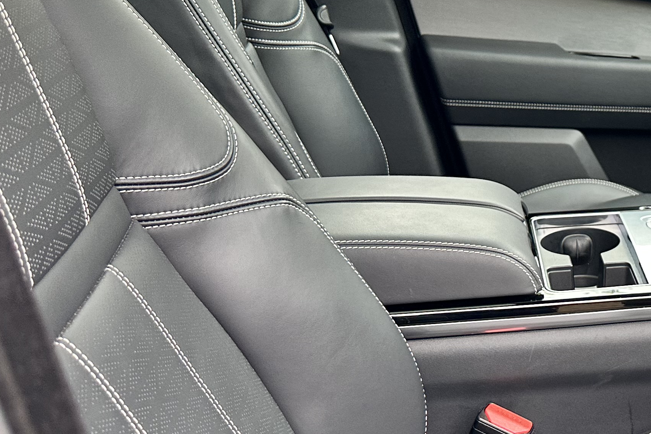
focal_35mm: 59
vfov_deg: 23.0
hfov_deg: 29.6
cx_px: 764
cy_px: 181
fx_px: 1067
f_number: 1.78
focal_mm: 6.86
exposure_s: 1/121
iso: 200
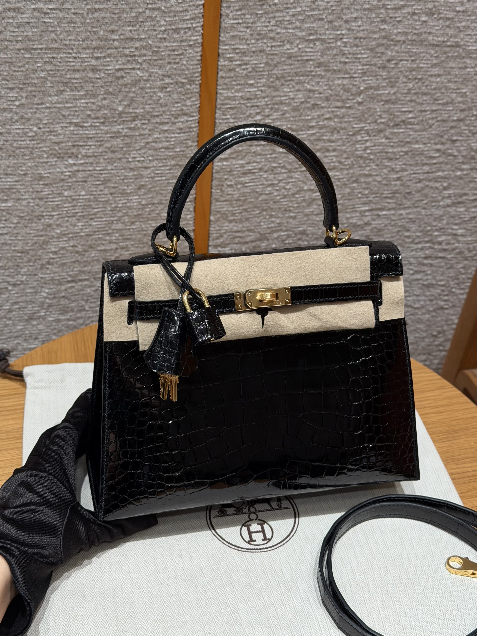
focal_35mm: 48
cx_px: 238
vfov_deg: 39.7
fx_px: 882
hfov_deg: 30.3
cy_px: 318
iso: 50
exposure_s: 1/50
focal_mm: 6.76
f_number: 1.78
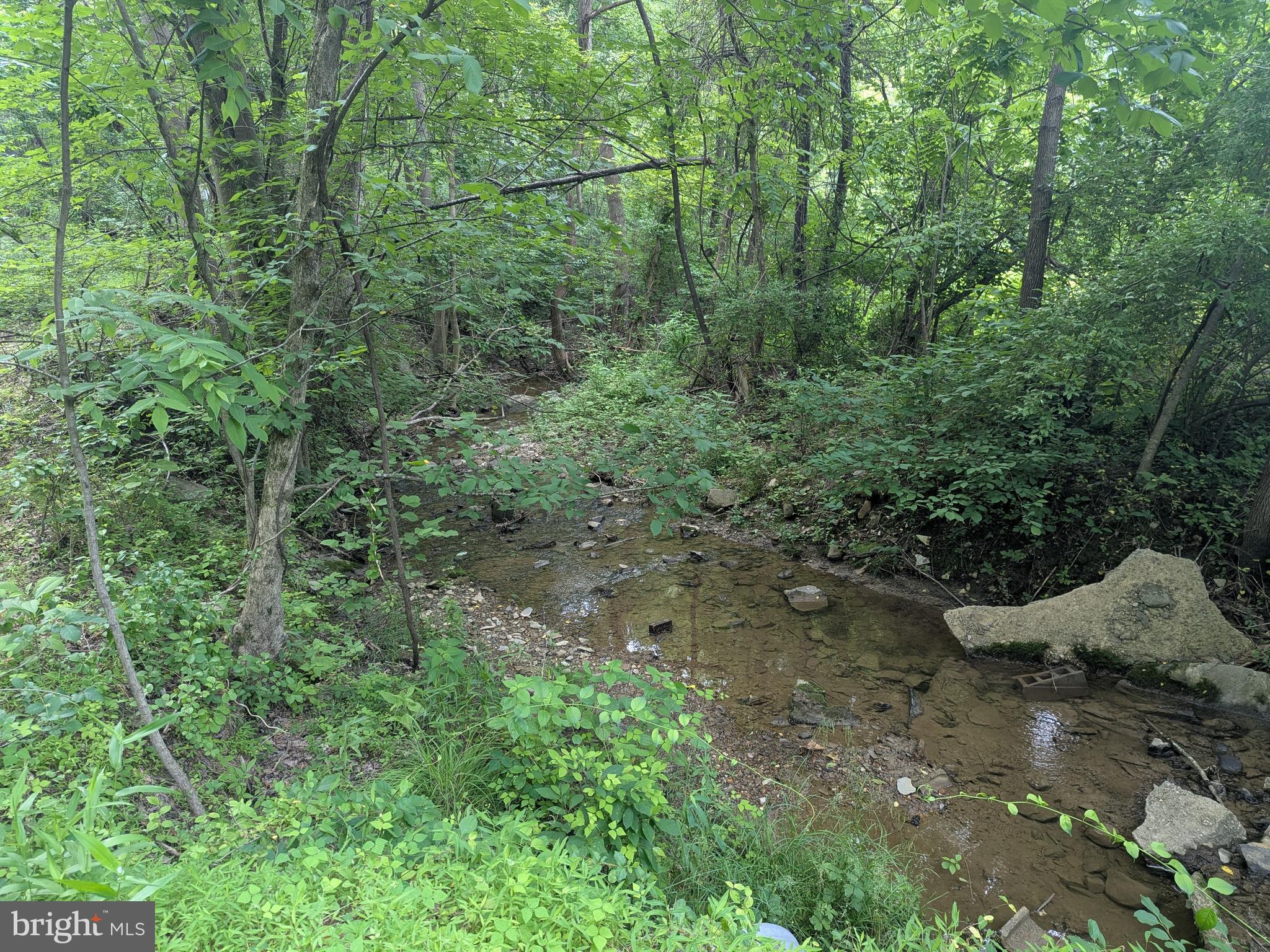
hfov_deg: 71.6
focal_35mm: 24
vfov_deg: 56.8
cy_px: 476
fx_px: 881
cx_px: 635
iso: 43
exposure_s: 1/49.5
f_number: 1.85
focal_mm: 6.81
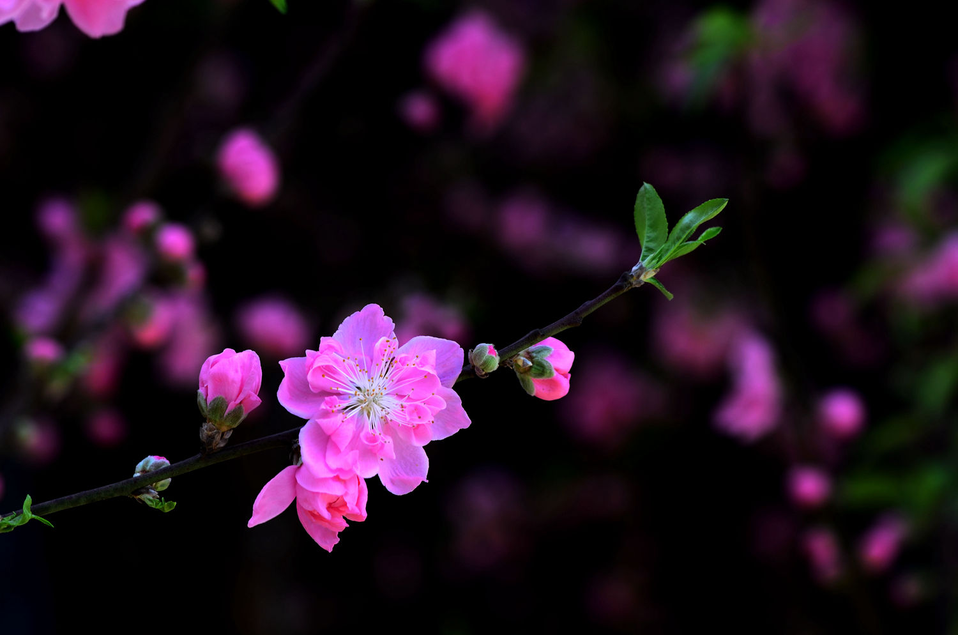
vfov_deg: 8.7
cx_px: 479
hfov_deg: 13.1
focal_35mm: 158
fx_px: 4183
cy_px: 318
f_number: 4.8
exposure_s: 1/125
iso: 140
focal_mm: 105
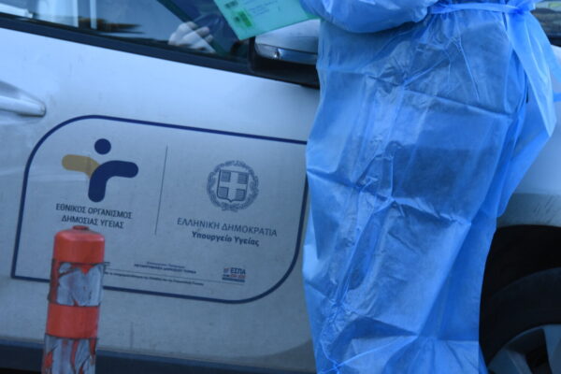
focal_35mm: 225
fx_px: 3506
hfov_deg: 9.1
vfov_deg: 6.1
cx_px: 280
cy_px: 187
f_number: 5.6
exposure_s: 1/1600
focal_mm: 150
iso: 3200
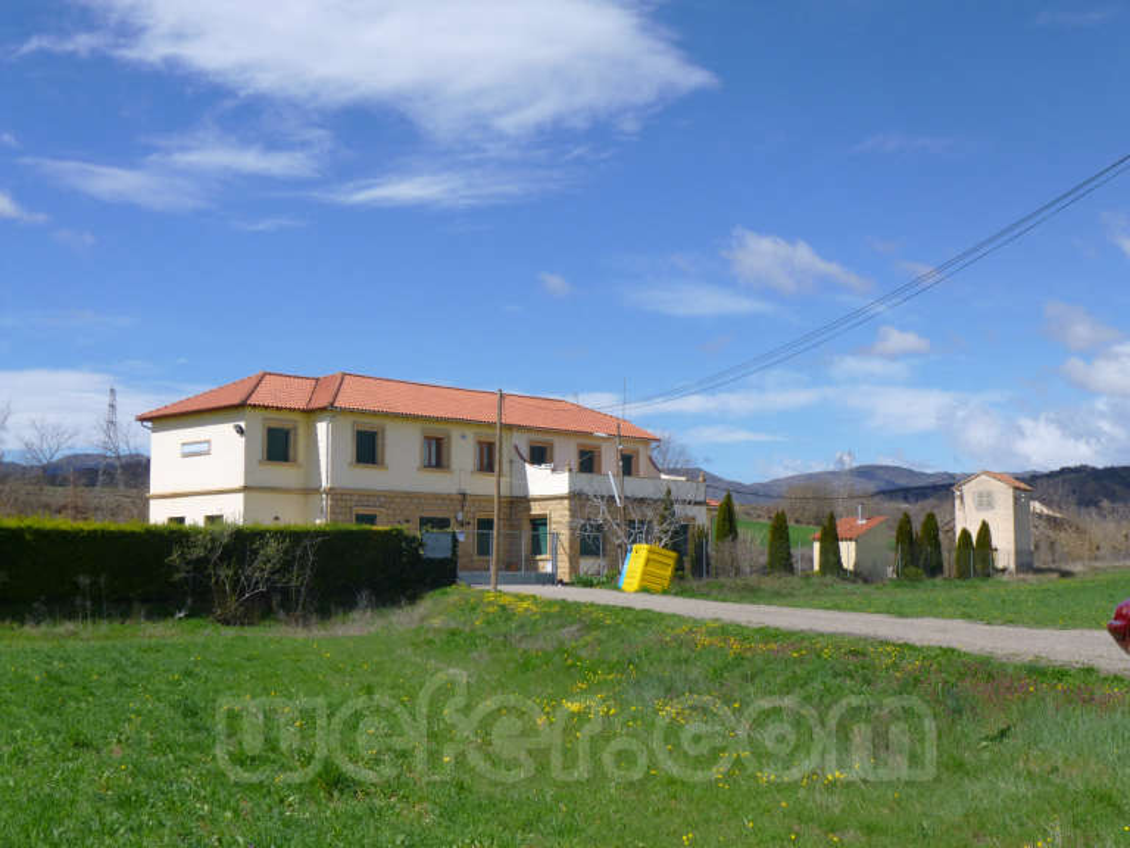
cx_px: 565
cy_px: 424
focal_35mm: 45
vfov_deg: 32.2
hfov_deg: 42.1
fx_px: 1469
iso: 100
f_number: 3.9
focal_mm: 8
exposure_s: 1/800
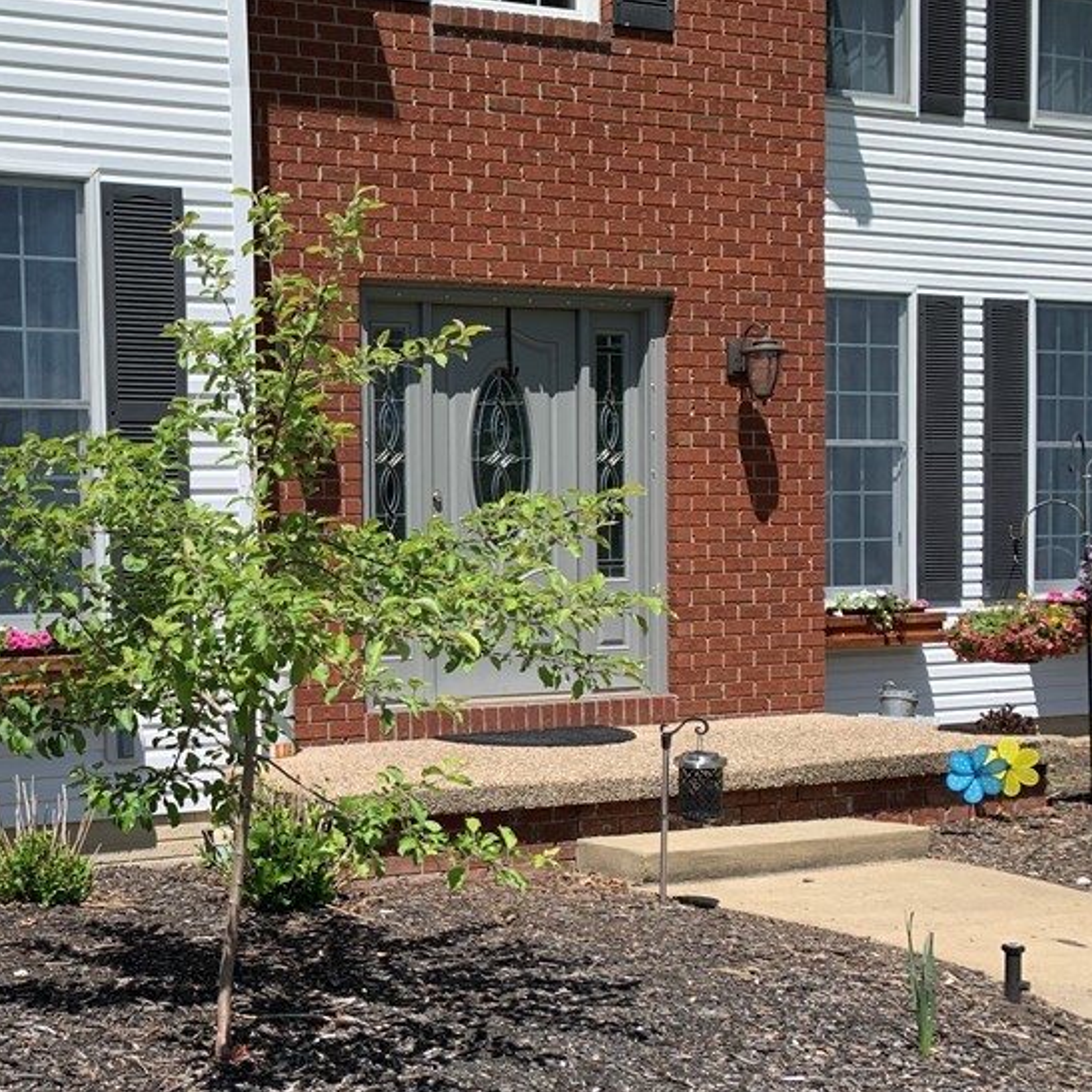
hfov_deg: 36.8
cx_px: 122
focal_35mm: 43
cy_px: 695
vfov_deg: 38.9
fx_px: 1535
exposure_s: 1/1992
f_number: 1.8
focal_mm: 4.25
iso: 25
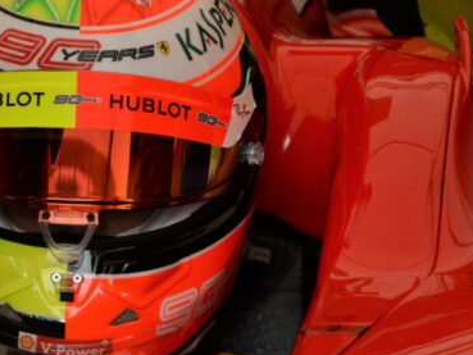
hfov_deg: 4.9
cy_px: 234
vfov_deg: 3.7
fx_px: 5522
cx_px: 90
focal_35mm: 404
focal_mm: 135
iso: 450
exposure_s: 1/750
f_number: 6
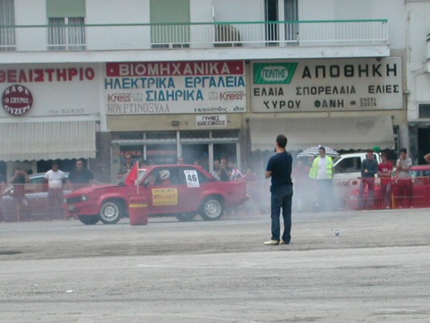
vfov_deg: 11.9
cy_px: 168
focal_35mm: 125
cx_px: 189
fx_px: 1553
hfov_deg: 15.8
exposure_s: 1/560
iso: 100
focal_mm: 16.8
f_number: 4.8
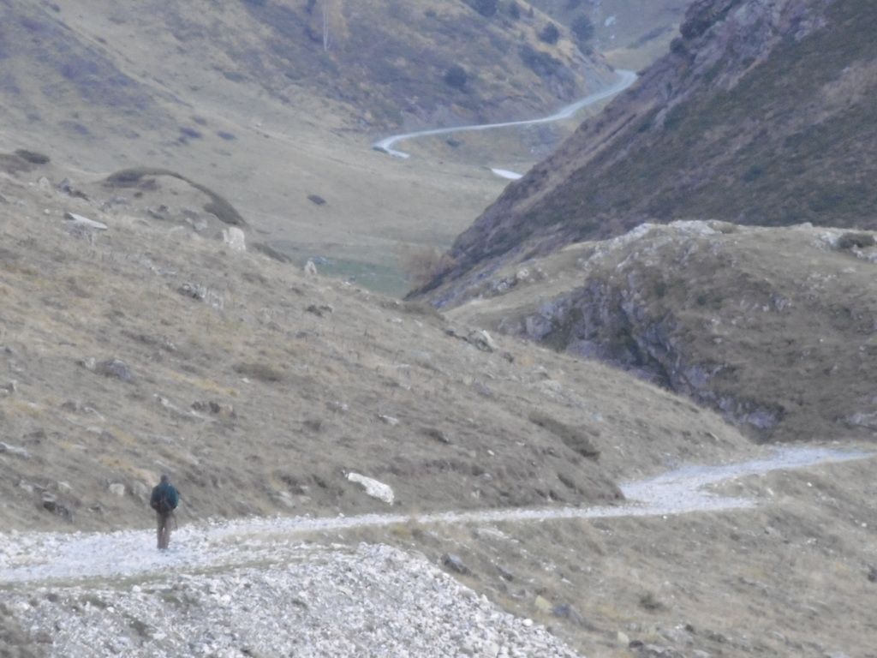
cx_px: 438
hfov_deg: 5.6
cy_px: 329
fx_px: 9045
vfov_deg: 4.2
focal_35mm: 357
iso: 640
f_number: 6.3
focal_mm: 51.6
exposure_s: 1/200
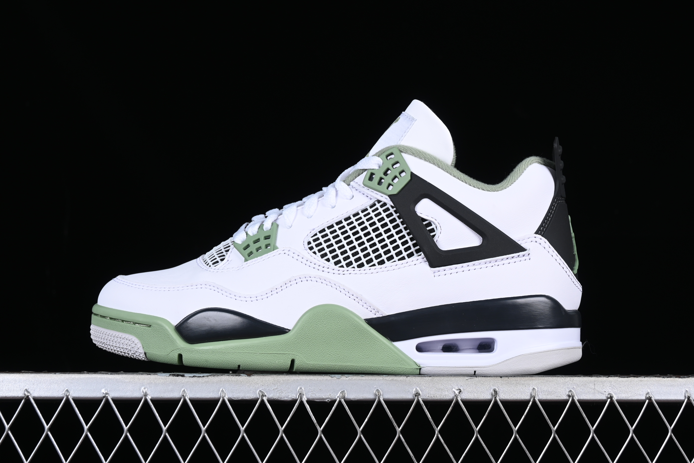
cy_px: 232
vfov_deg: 18.9
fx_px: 1388
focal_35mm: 72
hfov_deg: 28.1
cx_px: 347
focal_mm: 48
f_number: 8
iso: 160
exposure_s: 1/125
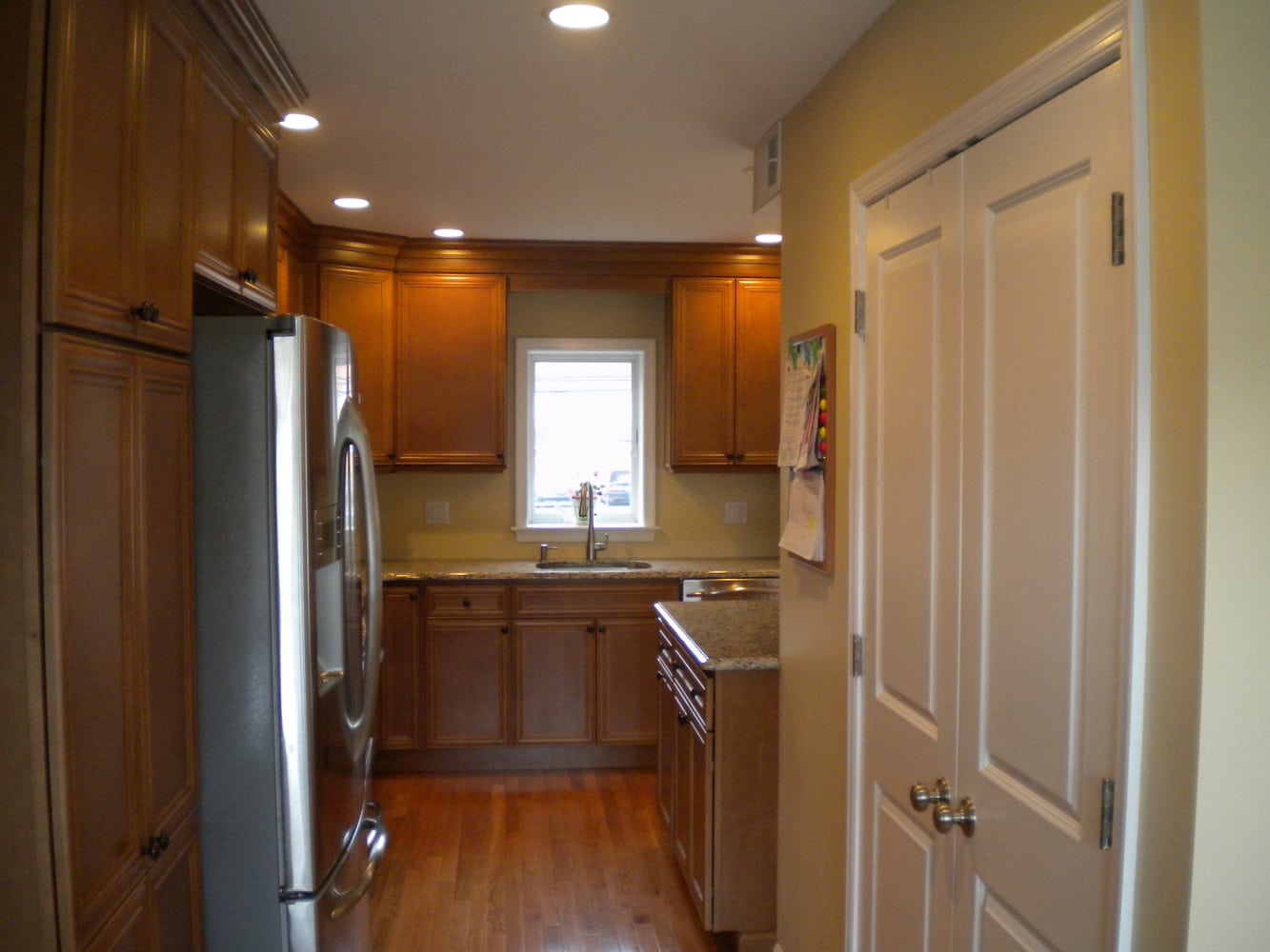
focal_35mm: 35
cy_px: 476
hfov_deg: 52.6
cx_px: 635
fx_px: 1284
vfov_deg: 40.7
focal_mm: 6.3
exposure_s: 1/55.7
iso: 355
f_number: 3.1
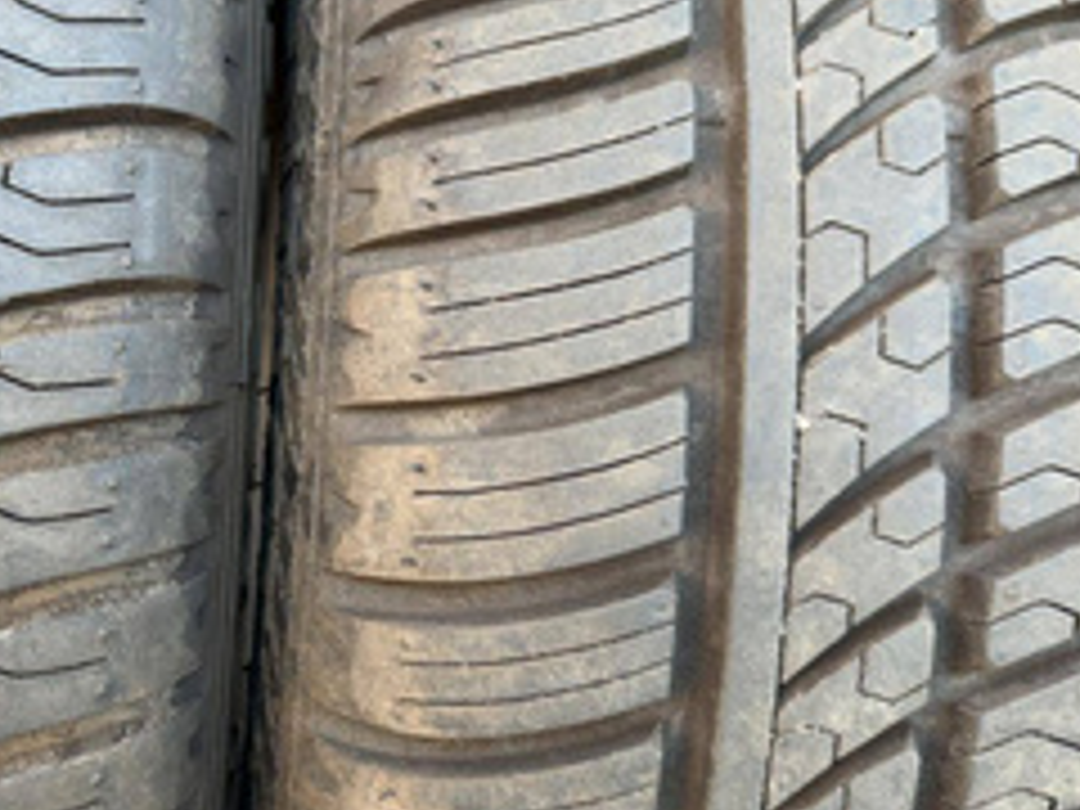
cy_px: 324
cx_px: 243
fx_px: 1404
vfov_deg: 32.1
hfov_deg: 40.6
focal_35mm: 45
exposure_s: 1/116
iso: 250
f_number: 1.78
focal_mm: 6.86
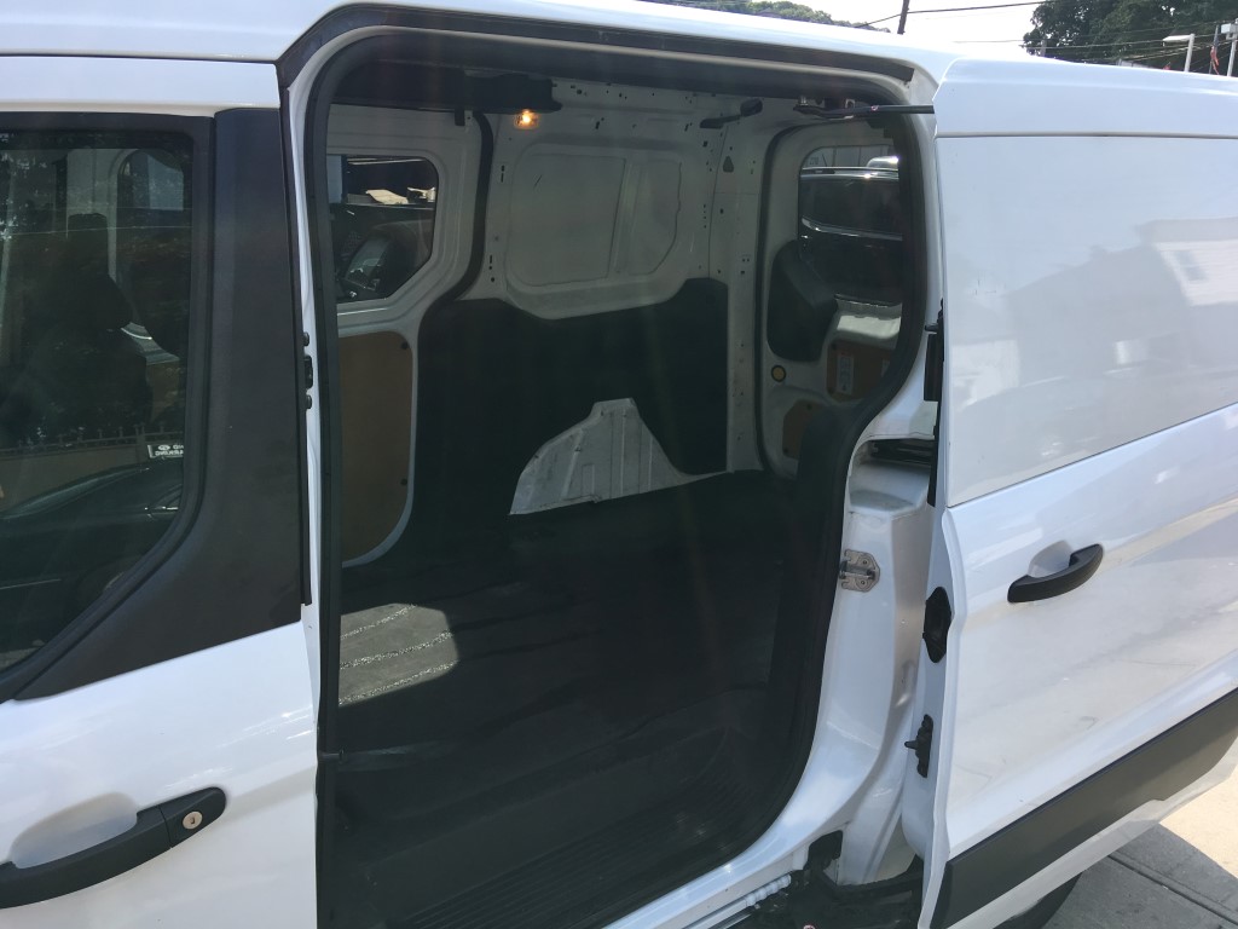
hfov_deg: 61.7
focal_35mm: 29
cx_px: 619
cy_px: 464
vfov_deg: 48.2
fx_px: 1037
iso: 25
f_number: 2.2
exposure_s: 1/582
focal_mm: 4.15
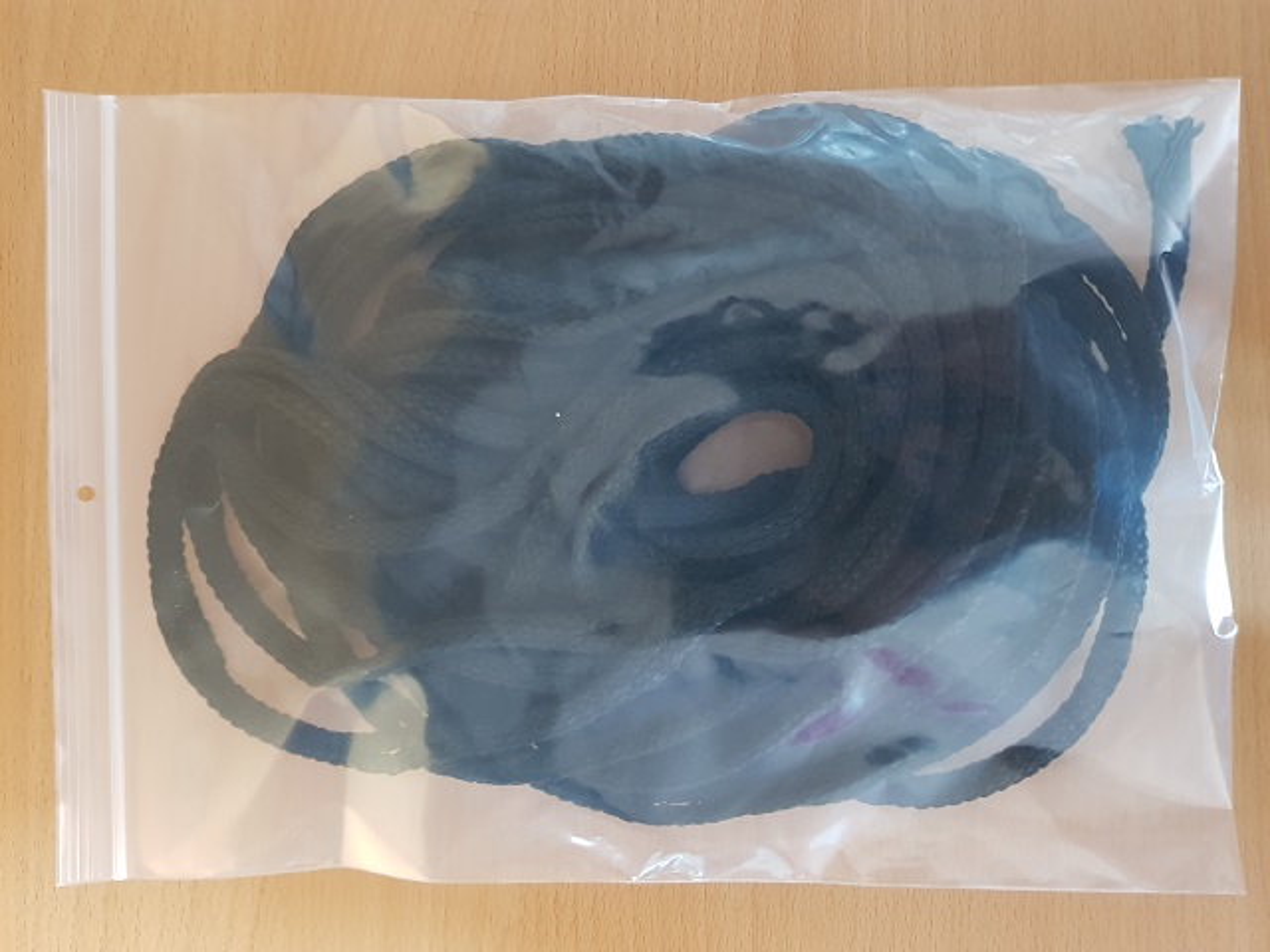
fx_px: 954
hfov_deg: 67.3
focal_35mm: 26
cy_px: 476
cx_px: 635
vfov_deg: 53.1
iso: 200
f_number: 1.7
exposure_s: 1/12
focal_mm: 4.3
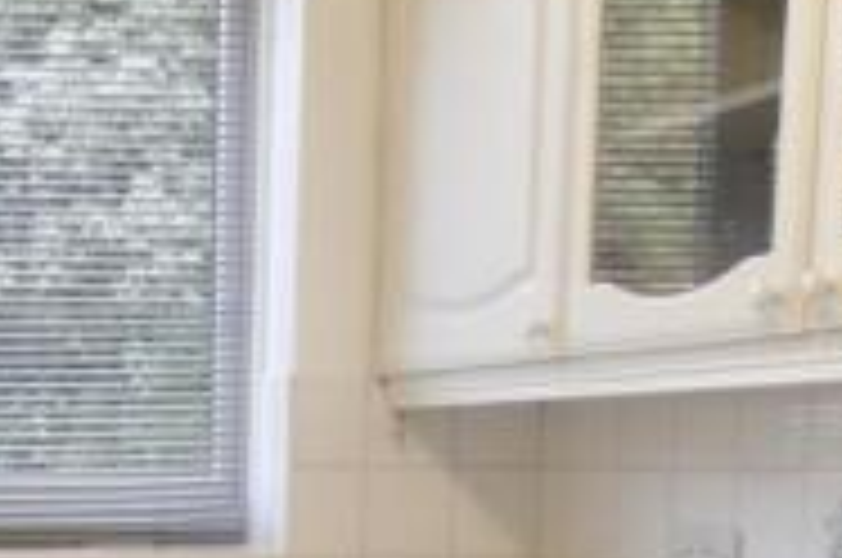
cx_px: -227
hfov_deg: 23.3
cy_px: 628
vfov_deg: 16.8
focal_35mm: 78
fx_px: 1821
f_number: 4.1
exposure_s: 1/30
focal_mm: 4.3
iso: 147
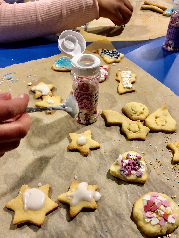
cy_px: 130
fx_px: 241
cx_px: 94
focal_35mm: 35
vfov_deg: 52.5
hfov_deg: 40.7
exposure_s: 1/17
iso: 100
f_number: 1.8
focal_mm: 3.99
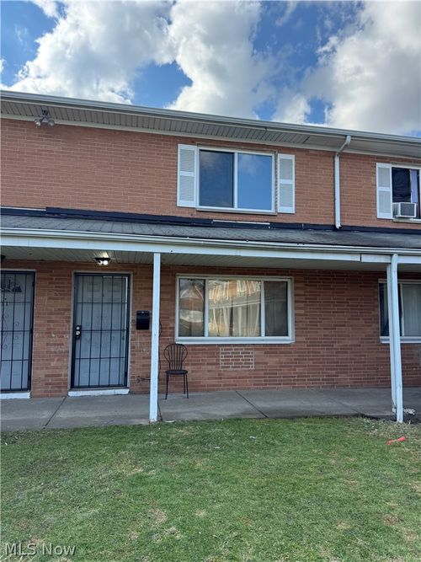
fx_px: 389
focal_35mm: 24
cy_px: 281
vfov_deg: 71.6
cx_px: 210
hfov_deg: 56.8
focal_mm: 6.76
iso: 80
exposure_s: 1/1425
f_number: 1.78
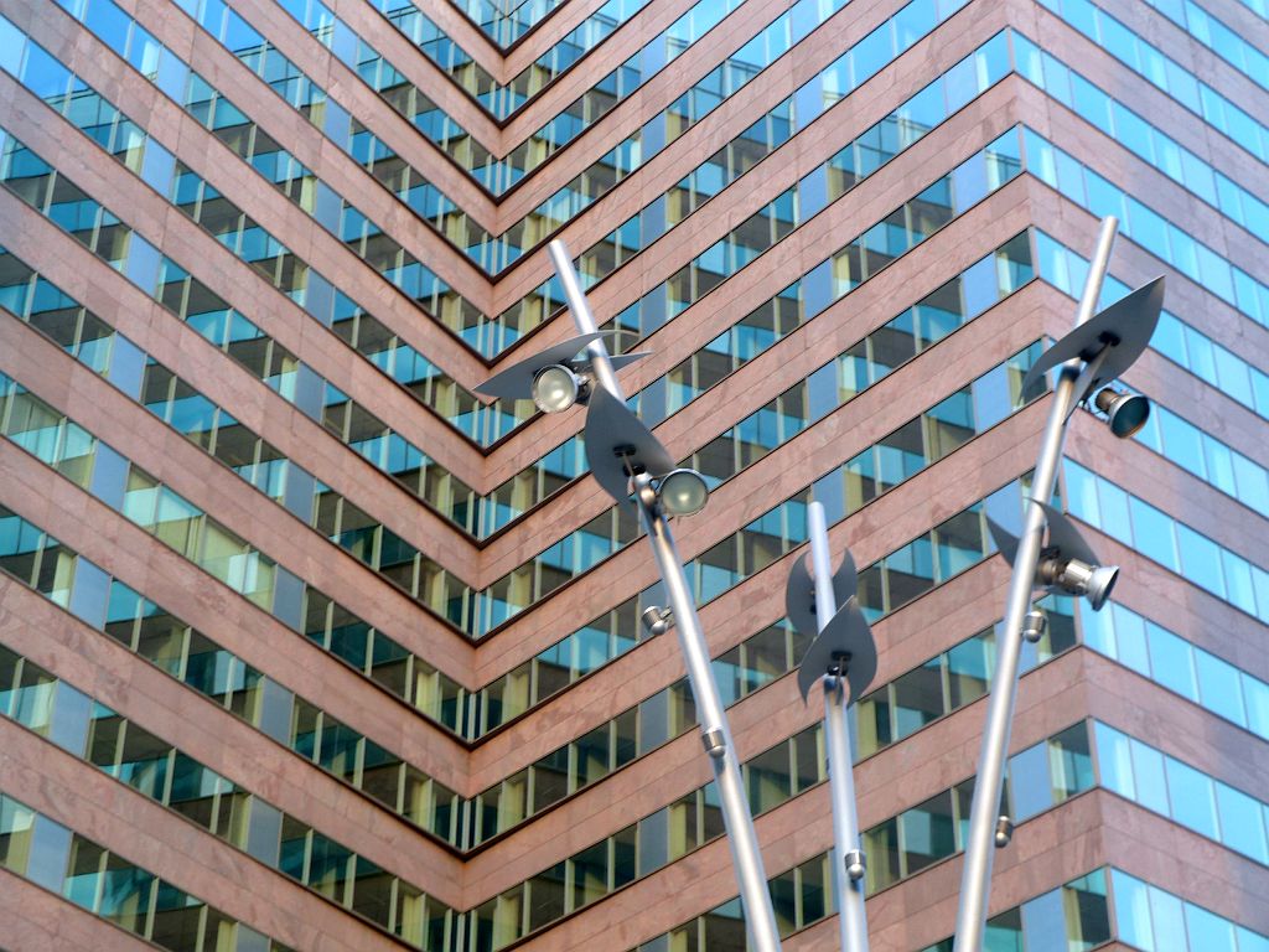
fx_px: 2456
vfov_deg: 21.9
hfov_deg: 29.0
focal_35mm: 67
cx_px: 634
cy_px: 476
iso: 80
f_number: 4.1
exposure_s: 1/50
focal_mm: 11
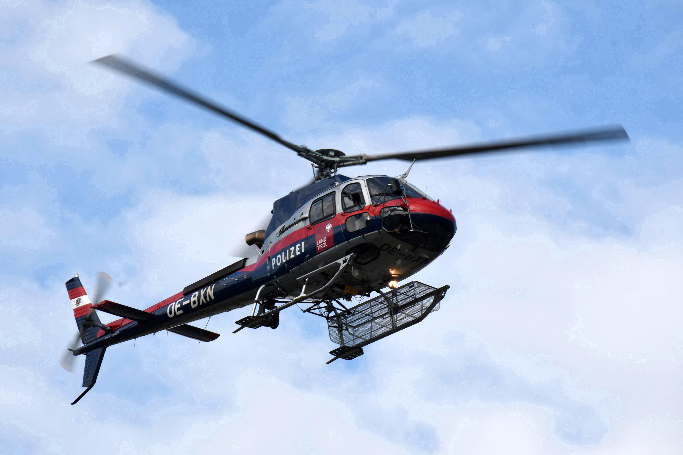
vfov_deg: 3.1
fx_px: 8537
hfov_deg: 4.6
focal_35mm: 450
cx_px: 342
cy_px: 228
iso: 400
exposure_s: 1/320
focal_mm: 300
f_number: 14
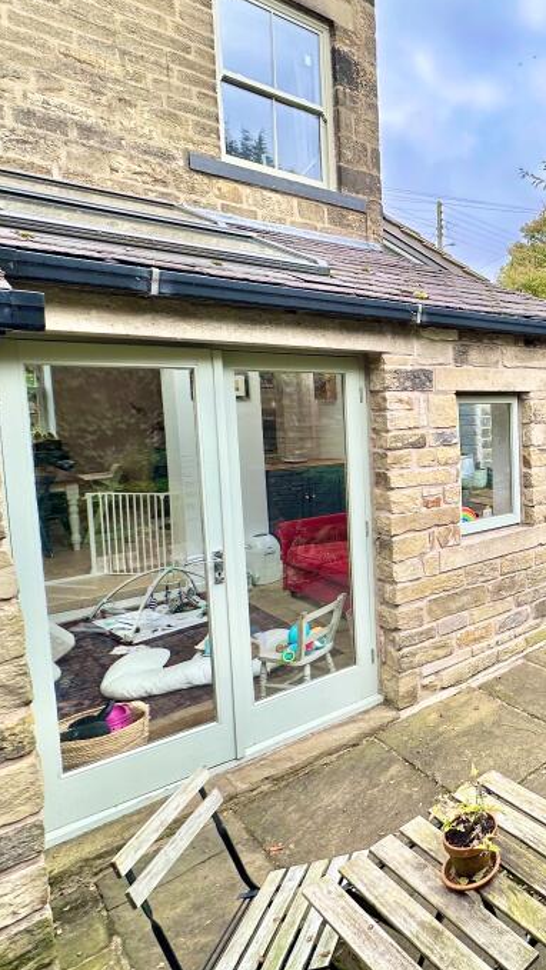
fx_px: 592
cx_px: 639
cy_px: 449
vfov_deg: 78.6
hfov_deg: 38.3
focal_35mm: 23
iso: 40
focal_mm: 2.22
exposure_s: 1/270
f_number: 2.2
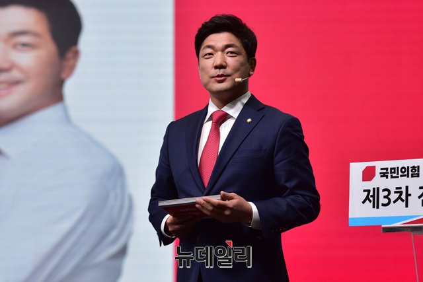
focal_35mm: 112
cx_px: 212
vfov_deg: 12.2
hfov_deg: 18.3
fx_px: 1316
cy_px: 141
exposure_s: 1/320
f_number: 2.8
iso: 1100
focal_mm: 112
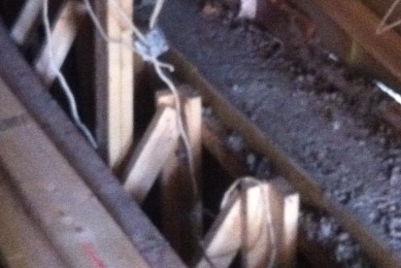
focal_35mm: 90
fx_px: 1003
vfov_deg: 15.2
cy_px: 72
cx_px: 193
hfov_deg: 22.6
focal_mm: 3.85
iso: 1000
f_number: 2.8
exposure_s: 1/15
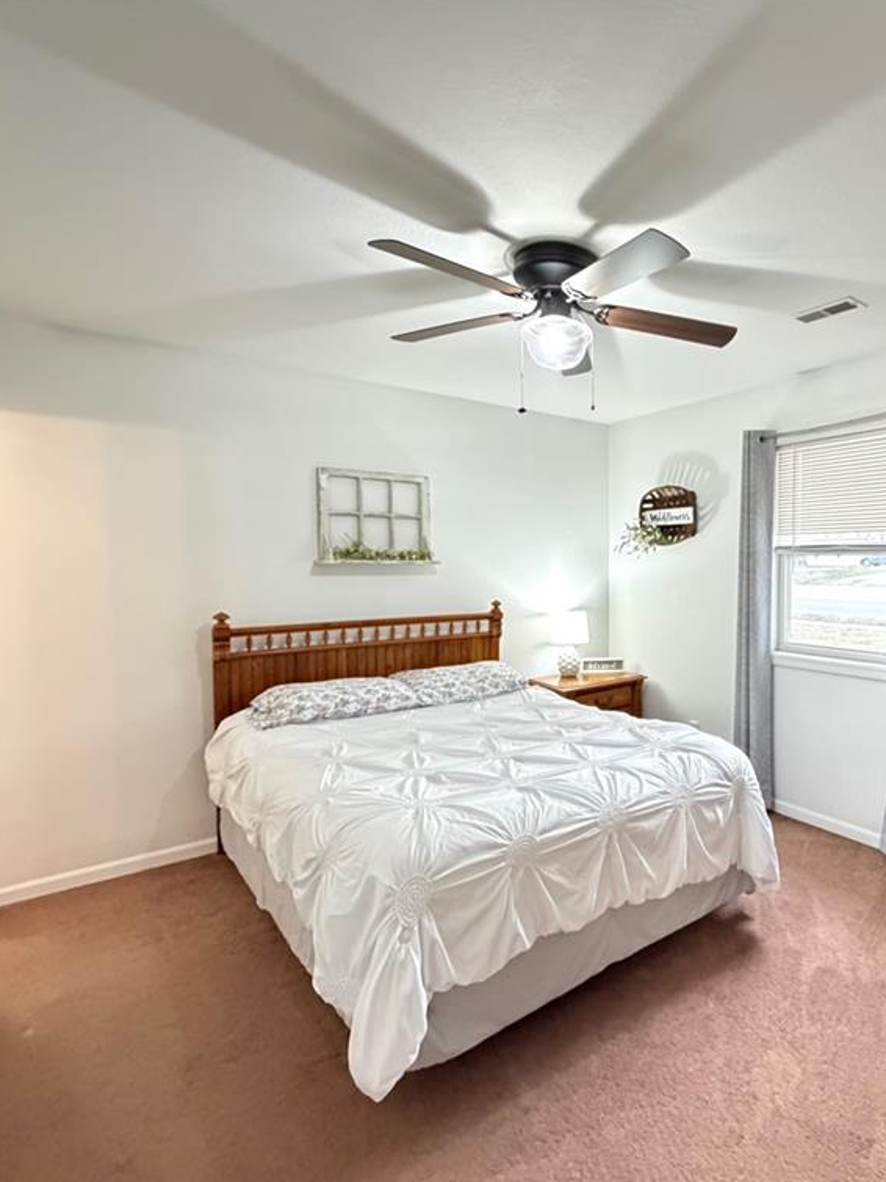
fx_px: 649
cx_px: 637
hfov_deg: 65.5
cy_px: 593
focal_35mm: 19
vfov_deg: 84.7
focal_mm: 2.22
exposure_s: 1/40
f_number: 2.2
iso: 1000
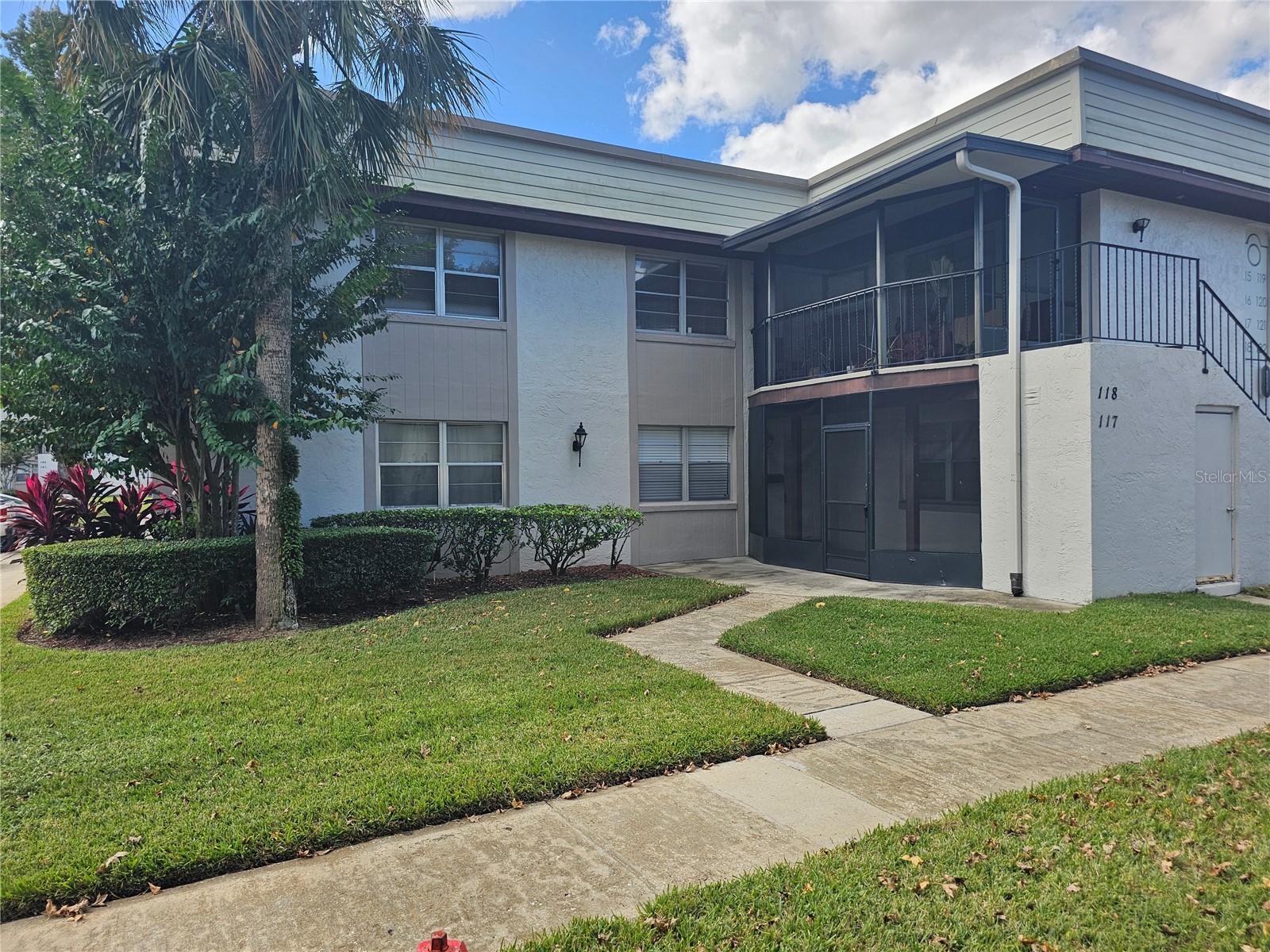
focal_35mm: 23
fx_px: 844
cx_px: 635
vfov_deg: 58.9
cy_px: 476
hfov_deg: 73.9
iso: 25
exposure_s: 1/719
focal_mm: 6.3
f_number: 1.7
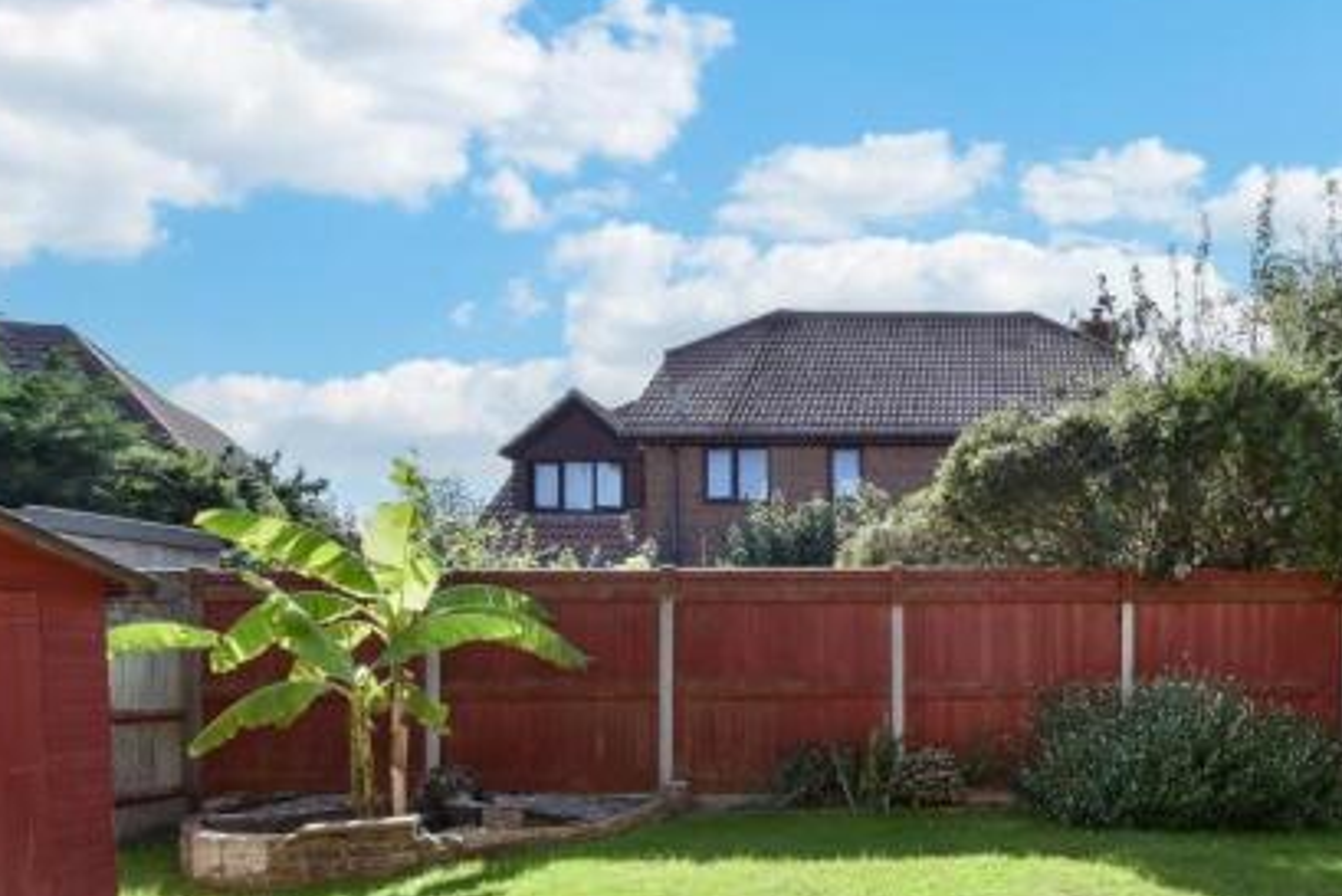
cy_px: 668
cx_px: 979
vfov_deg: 51.0
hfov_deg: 69.6
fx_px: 895
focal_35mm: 24
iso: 160
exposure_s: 1/160
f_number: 8
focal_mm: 10
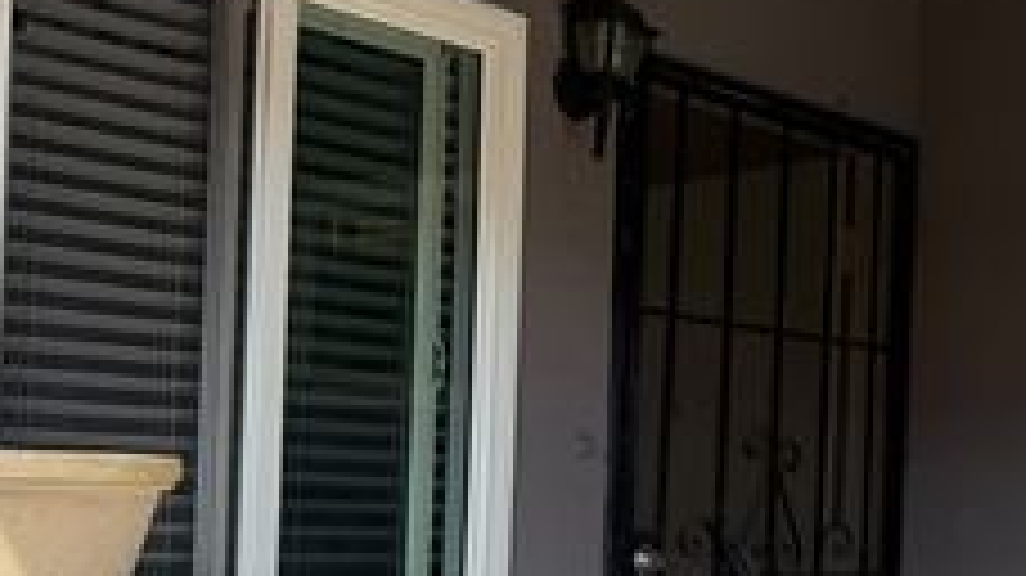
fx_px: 1849
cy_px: 502
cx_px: 1076
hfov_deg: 28.7
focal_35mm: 68
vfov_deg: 17.5
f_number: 1.78
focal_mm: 6.76
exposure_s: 1/1060
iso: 80
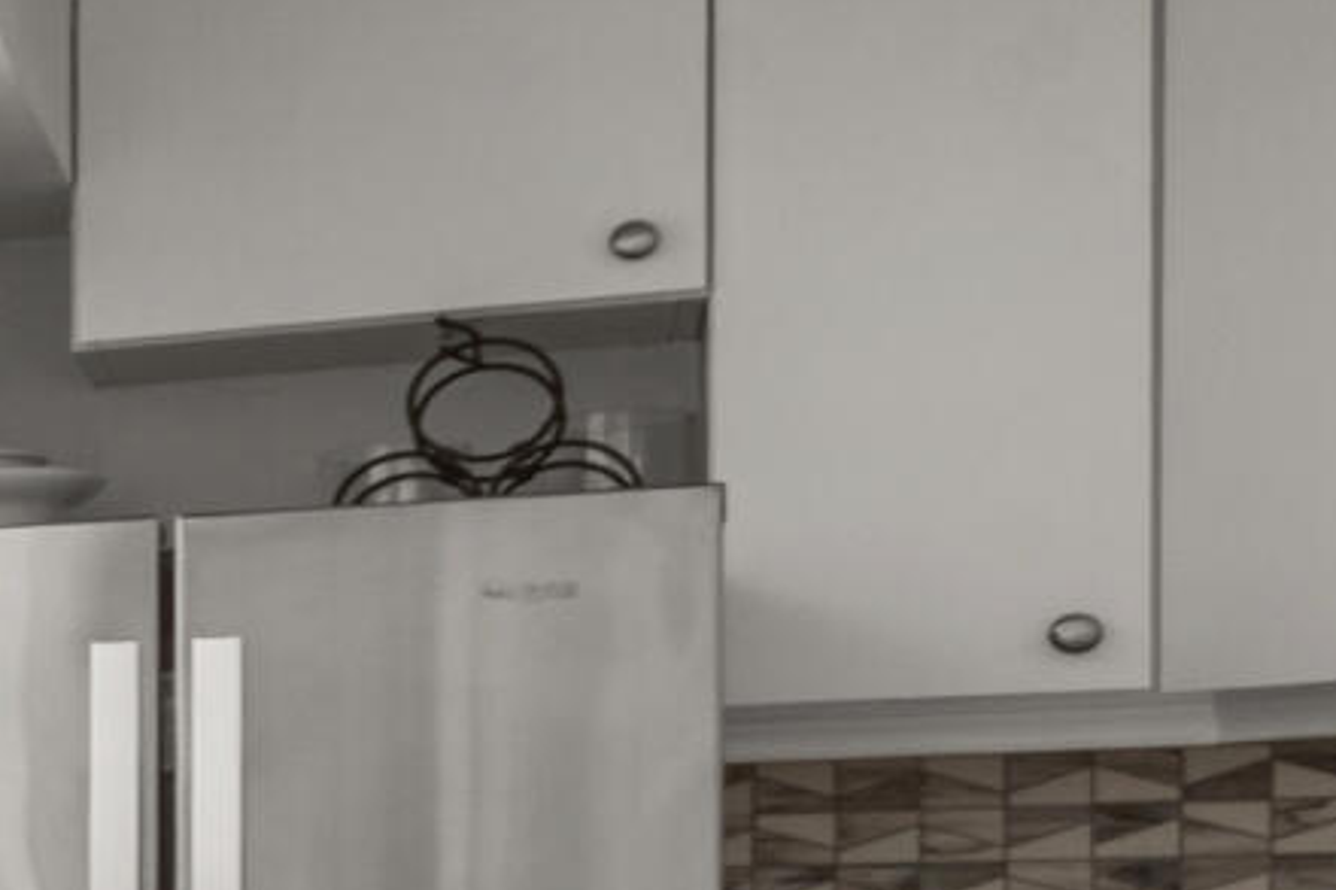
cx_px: -2784
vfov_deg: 11.6
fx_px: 4303
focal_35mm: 116
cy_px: 1036
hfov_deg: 10.9
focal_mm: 17
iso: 400
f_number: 10
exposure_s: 1.6
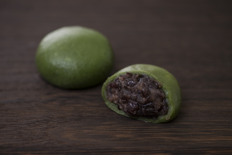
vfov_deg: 13.1
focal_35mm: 105
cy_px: 78
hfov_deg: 19.5
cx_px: 116
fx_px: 677
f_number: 4
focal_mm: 105
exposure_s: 1/25
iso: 50
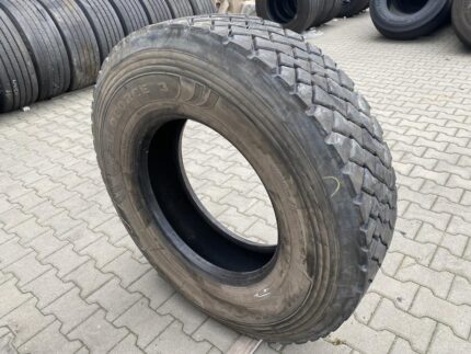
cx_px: 236
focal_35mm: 26
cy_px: 177
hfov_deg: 67.3
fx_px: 354
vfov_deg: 53.1
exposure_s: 1/122
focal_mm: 4.25
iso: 40
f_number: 1.8
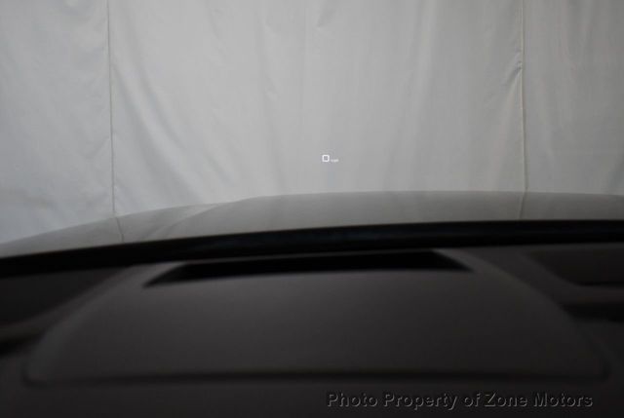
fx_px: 625
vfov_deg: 37.0
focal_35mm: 36
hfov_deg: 53.1
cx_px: 312
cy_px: 209
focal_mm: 18
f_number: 3.5
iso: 560
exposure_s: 1/250
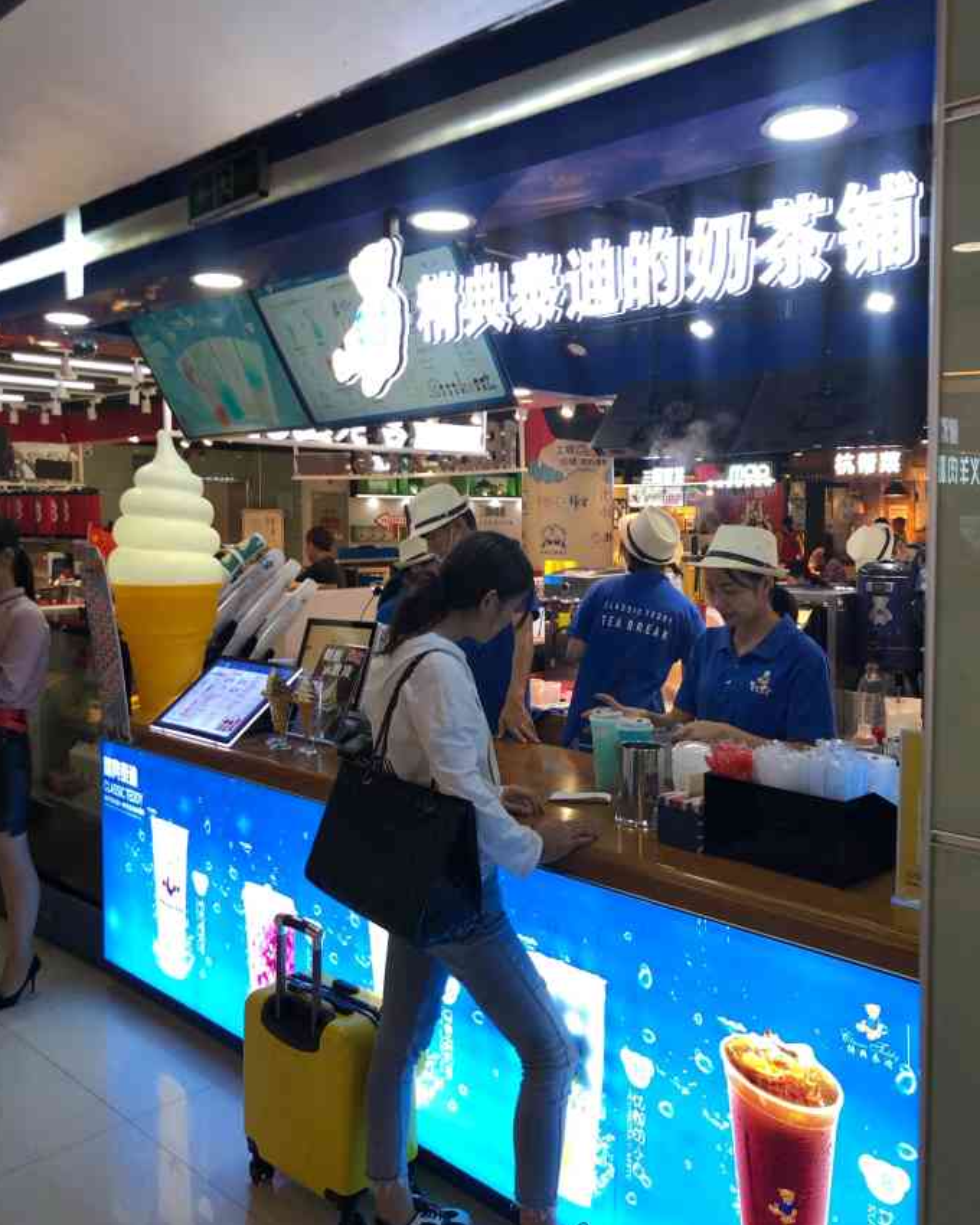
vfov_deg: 58.8
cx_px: 496
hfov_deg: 48.5
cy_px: 592
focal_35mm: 30
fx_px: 1088
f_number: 1.8
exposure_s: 1/50
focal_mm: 3.99
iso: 25
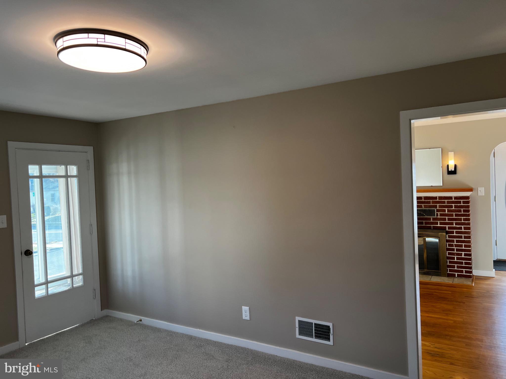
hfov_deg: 67.3
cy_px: 190
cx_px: 253
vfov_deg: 53.1
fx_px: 380
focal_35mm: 26
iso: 64
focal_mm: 5.7
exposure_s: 1/121
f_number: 1.5
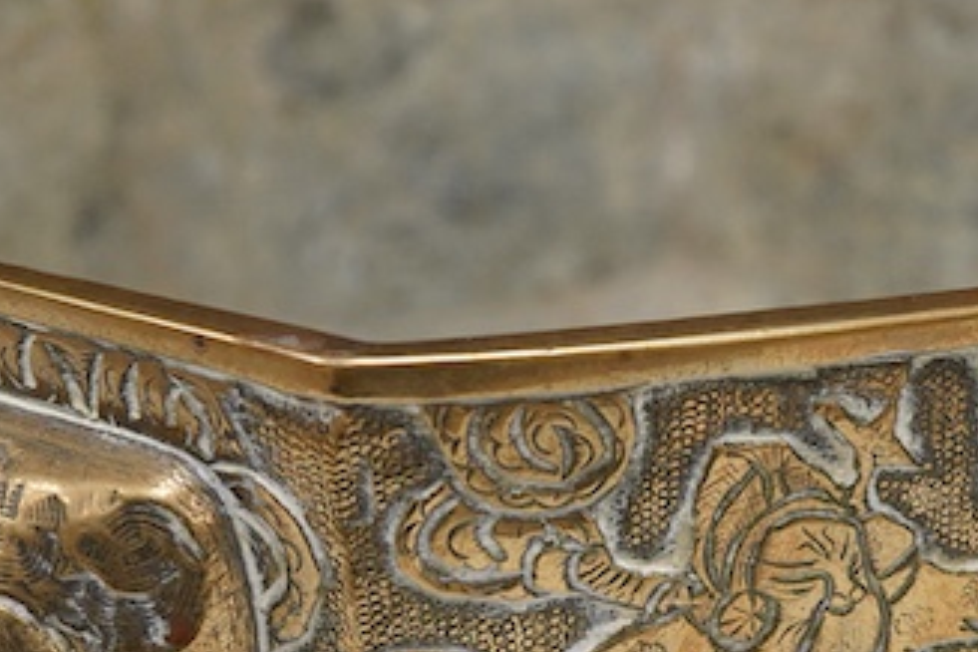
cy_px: 482
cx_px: 556
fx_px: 3368
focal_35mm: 124
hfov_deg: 16.5
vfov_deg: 11.0
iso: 1250
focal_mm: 30
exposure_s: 1/125
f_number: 8
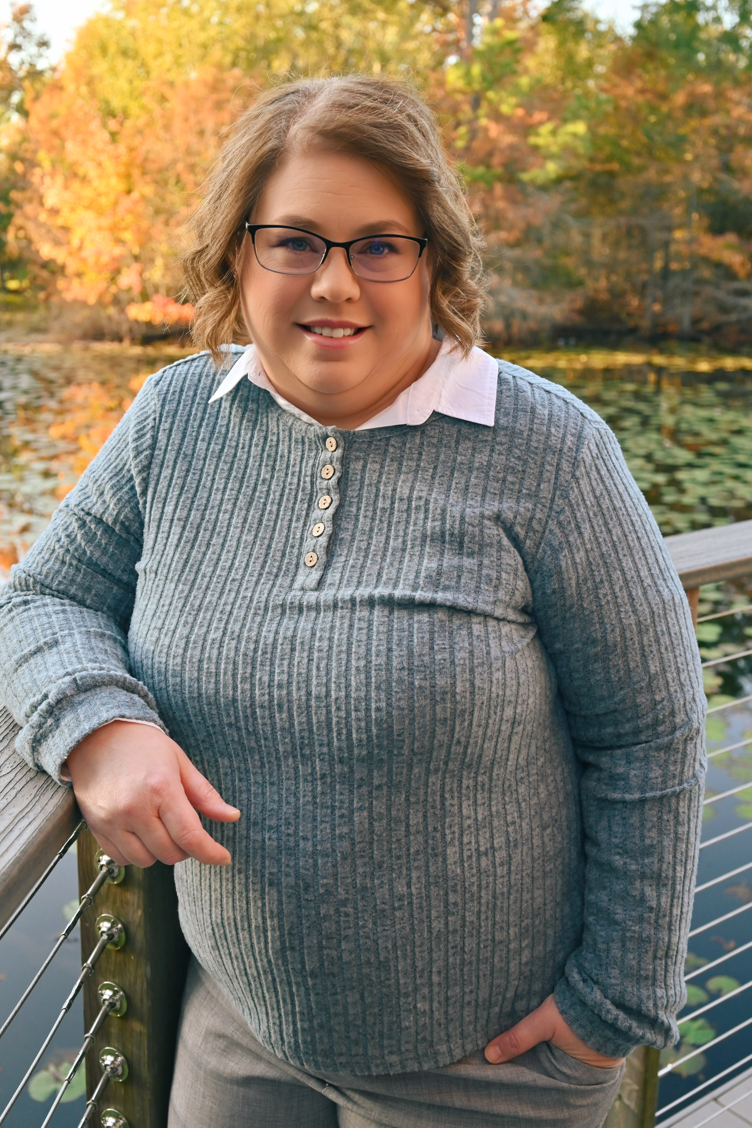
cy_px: 547
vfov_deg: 48.9
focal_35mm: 40
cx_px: 341
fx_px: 1240
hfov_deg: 33.7
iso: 360
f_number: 5
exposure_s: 1/250
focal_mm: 34.5
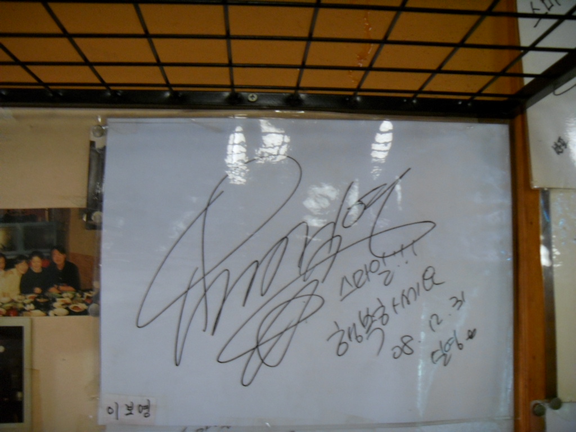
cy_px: 216
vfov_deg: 36.8
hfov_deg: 47.9
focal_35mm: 39
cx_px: 288
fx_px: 649
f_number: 3.5
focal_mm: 6.6
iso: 200
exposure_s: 1/6
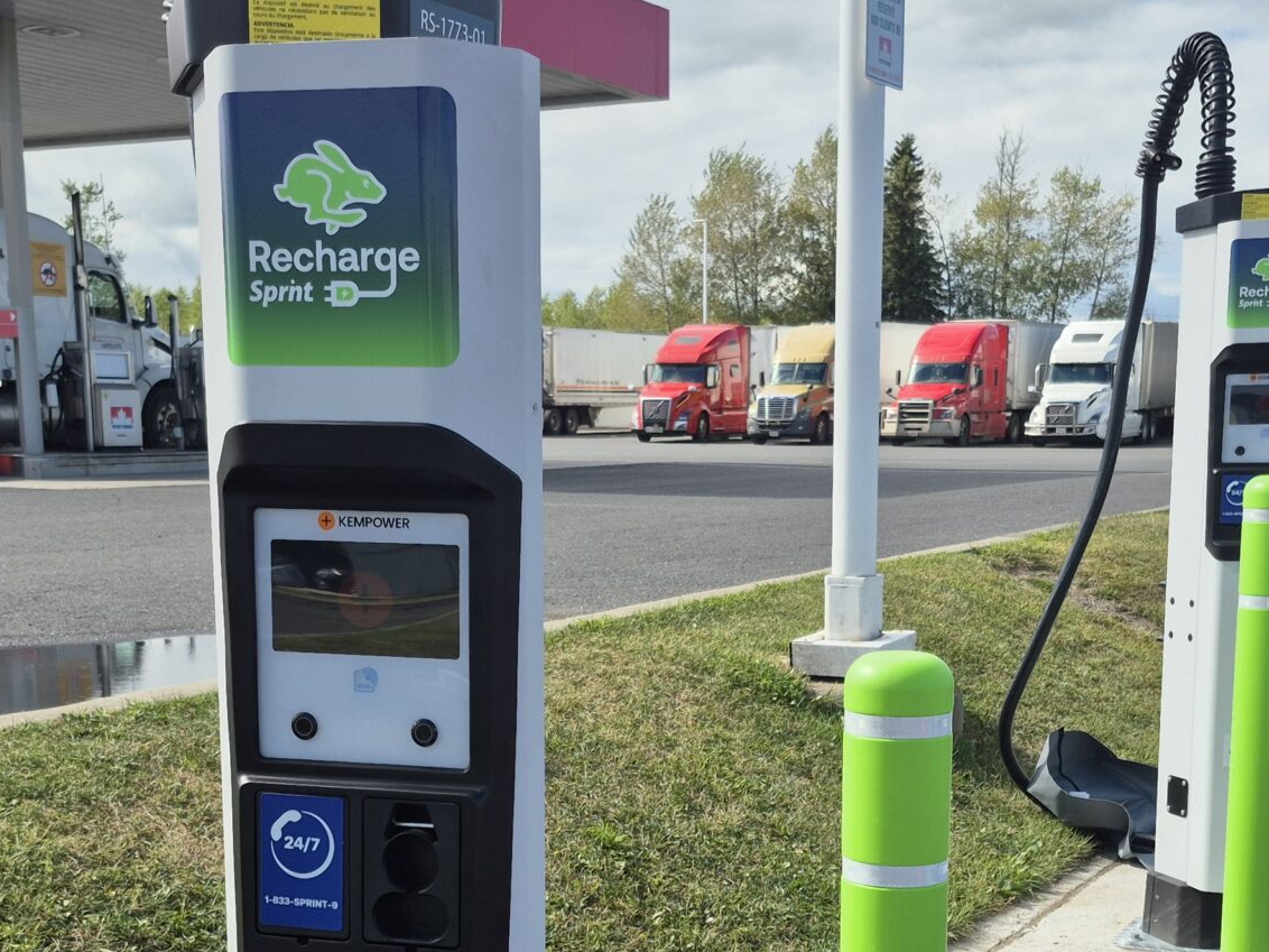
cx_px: 639
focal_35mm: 52
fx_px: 1906
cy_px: 791
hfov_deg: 36.8
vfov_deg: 27.4
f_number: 1.8
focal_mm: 5.4
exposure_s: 1/1752
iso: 25
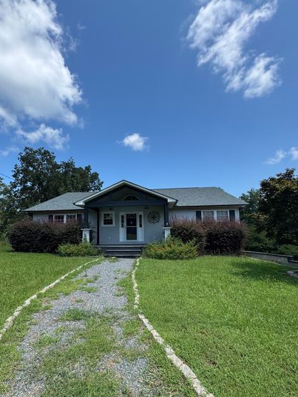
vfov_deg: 90.8
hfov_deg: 74.6
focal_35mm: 17
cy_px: 217
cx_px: 138
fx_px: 195
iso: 50
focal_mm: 2.22
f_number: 2.2
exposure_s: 1/1178
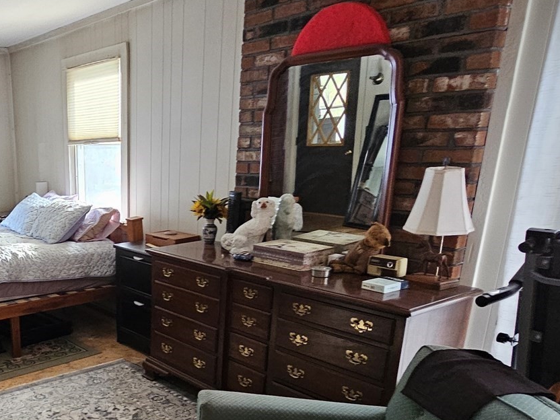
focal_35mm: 32
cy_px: 318
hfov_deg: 50.1
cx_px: 50
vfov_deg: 42.7
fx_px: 518
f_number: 2.2
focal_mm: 2.2
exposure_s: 1/30
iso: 400
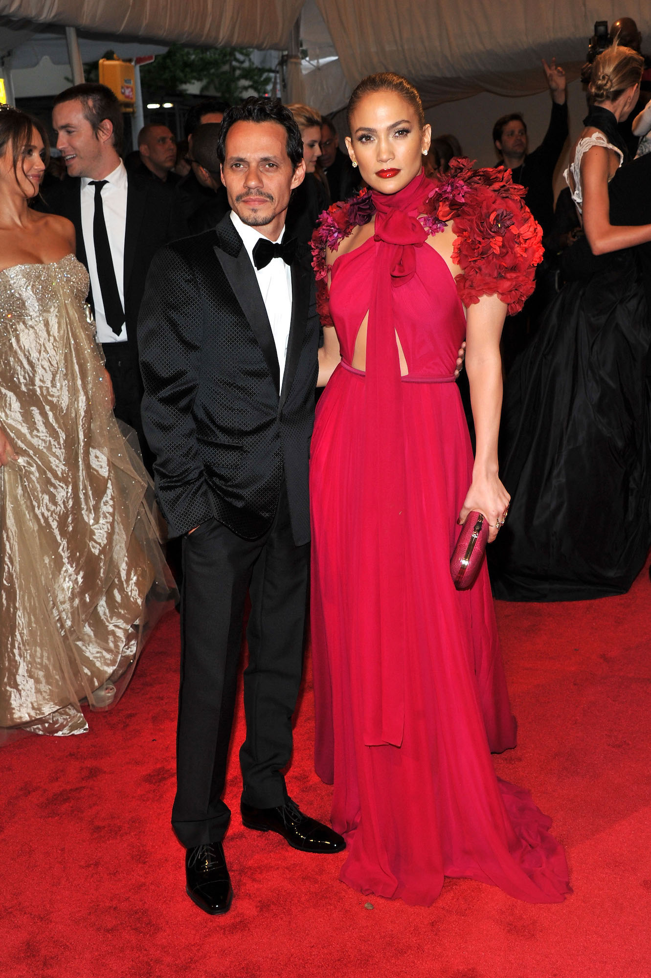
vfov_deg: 53.2
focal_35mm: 36
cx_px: 326
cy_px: 489
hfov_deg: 36.8
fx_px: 978
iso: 800
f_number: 6.3
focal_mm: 36
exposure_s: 1/160
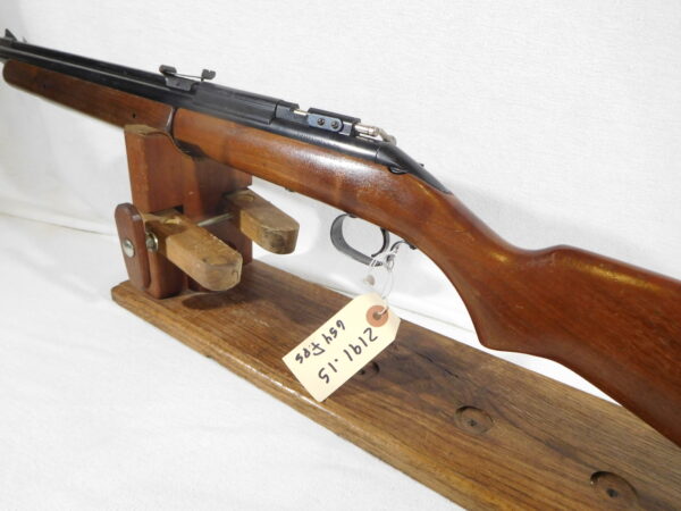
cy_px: 256
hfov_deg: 69.4
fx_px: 492
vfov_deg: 54.9
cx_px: 340
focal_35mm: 25
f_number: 3.4
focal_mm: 4.5
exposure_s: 1/30
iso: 280
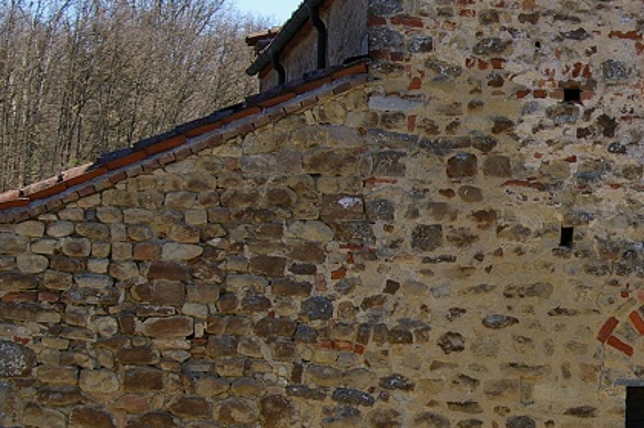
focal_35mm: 183
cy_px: 235
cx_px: 701
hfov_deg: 11.1
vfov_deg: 7.5
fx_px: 3270
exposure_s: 1/250
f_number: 8
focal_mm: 50
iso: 200
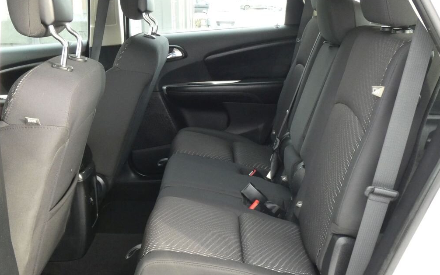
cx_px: 219
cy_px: 135
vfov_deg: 31.3
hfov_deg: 48.2
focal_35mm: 41
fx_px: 492
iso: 640
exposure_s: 1/80
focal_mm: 6.8
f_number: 5.6
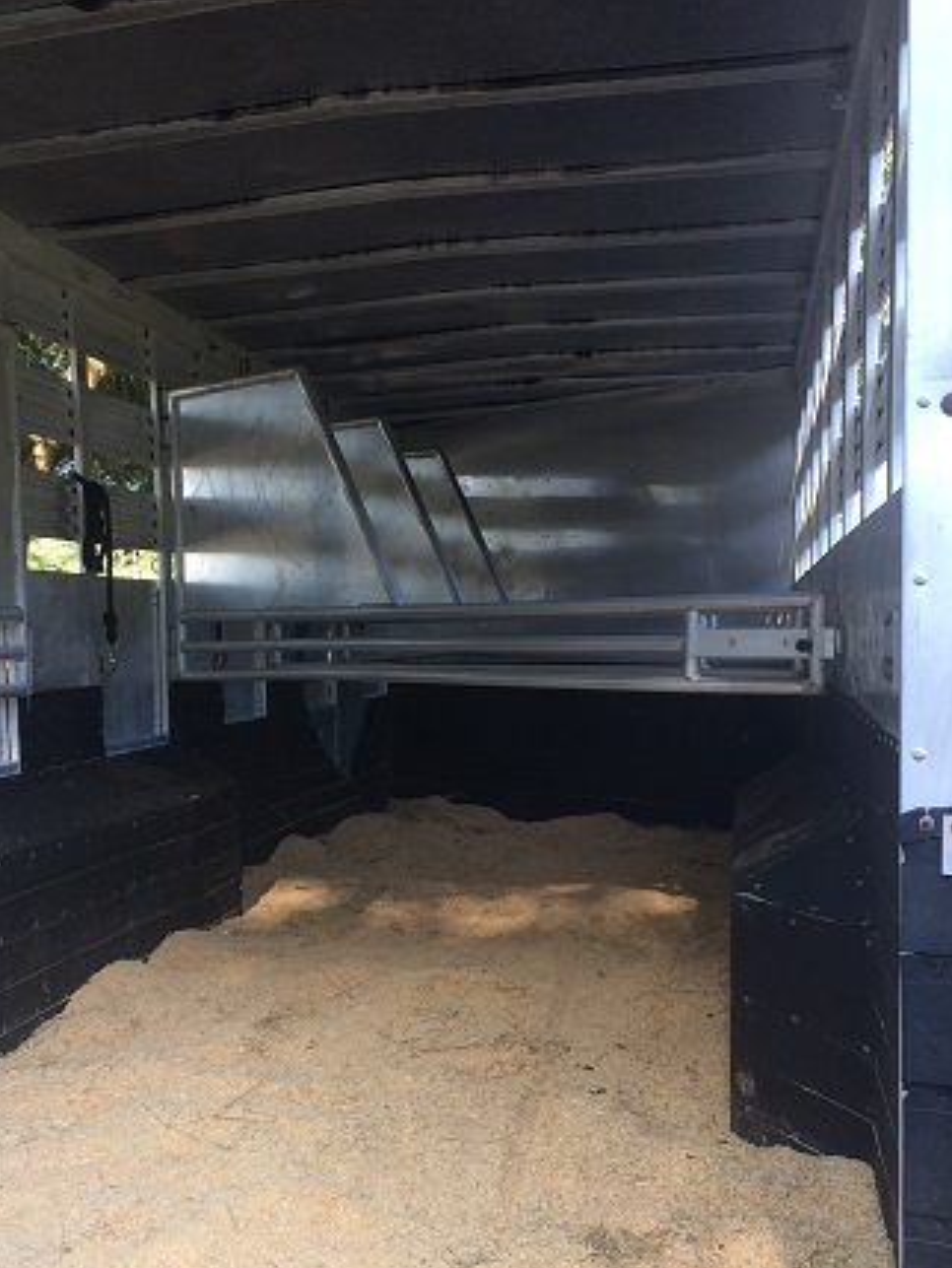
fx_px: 1319
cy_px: 732
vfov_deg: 51.1
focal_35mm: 36
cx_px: 393
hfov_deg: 39.5
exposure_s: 1/120
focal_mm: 4.15
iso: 40
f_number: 2.2
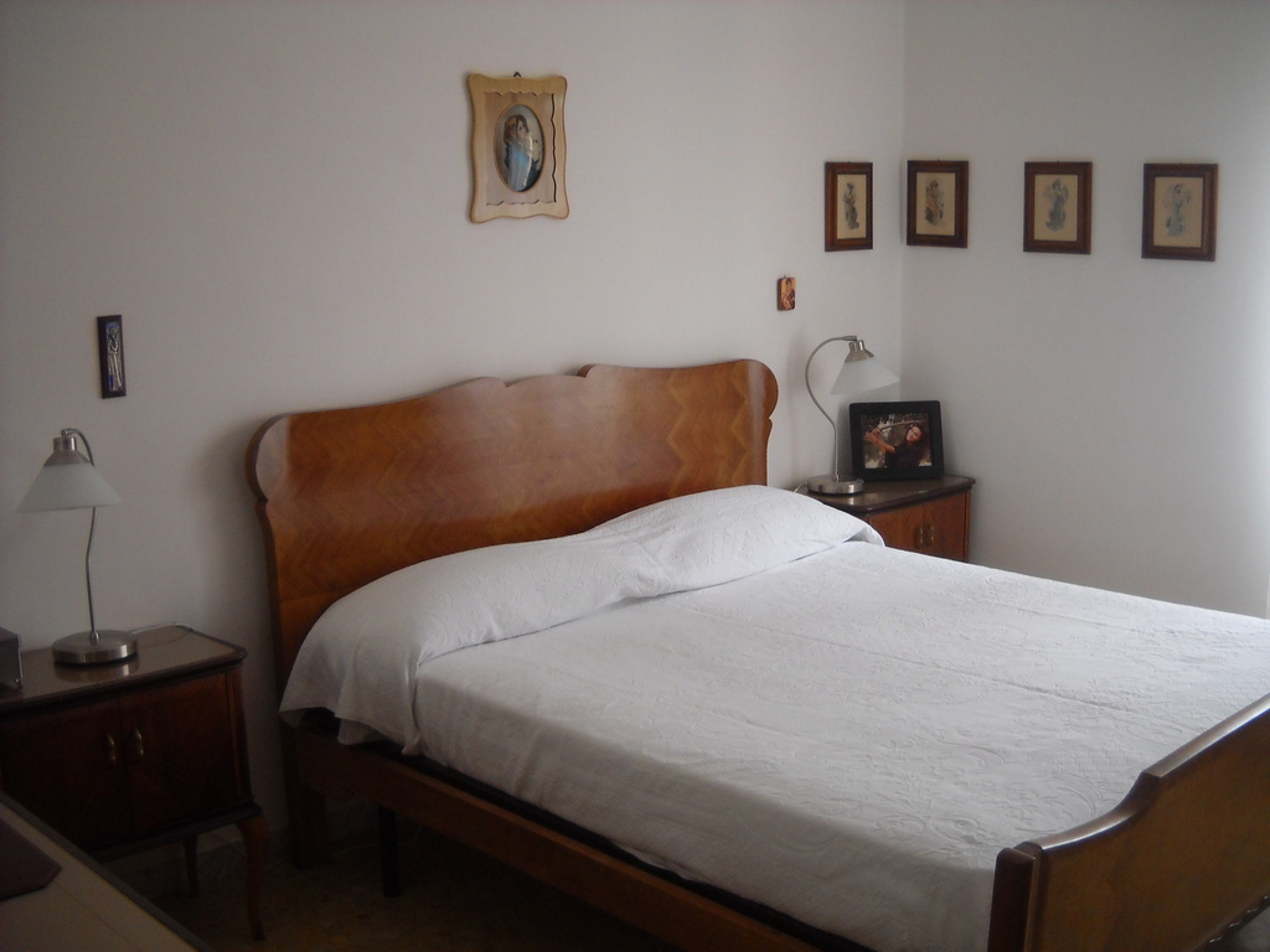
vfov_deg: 35.1
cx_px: 635
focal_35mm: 41
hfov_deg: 45.8
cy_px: 476
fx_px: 1504
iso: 175
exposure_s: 1/60
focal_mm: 6.72
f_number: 3.1
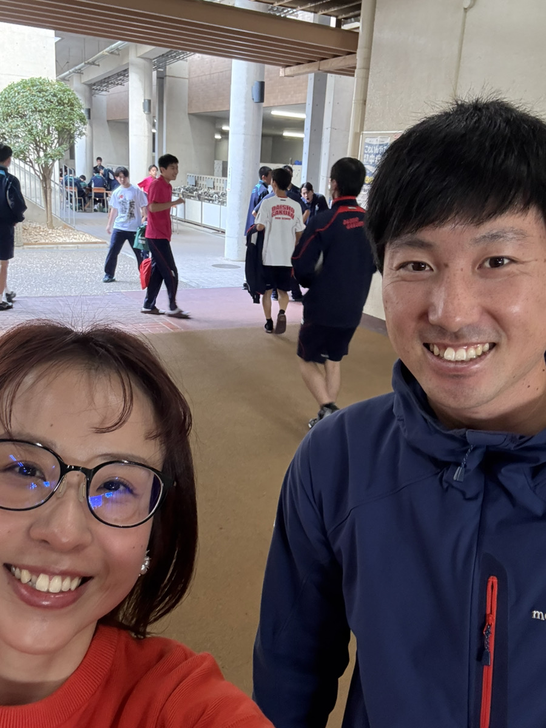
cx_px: 273
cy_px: 364
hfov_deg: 46.8
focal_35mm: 30
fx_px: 631
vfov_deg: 60.0
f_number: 1.9
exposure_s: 1/60
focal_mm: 2.69
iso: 250
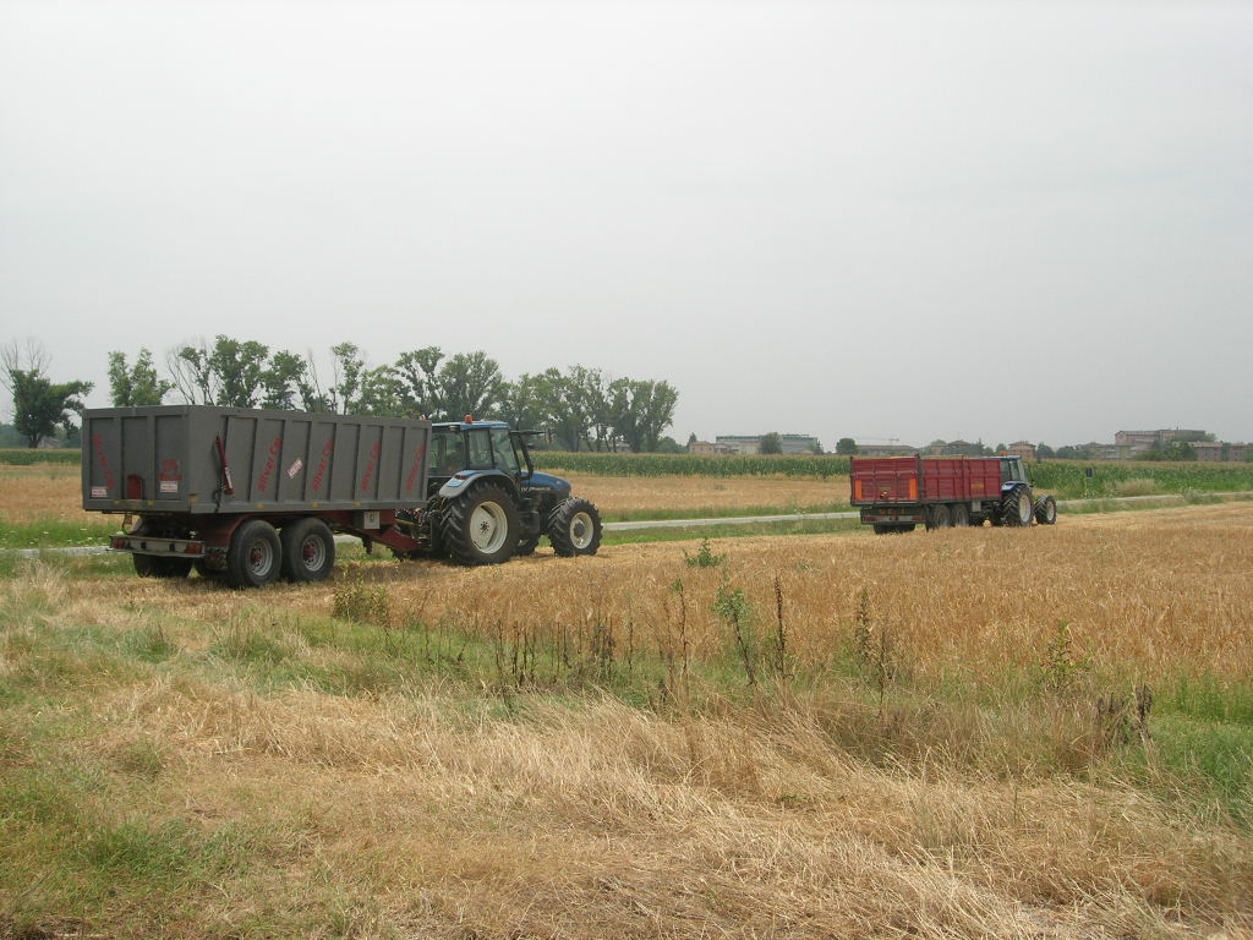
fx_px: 1375
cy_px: 470
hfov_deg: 49.0
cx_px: 626
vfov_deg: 37.7
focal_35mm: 38
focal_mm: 7.8
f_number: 4.8
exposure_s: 1/613
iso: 64
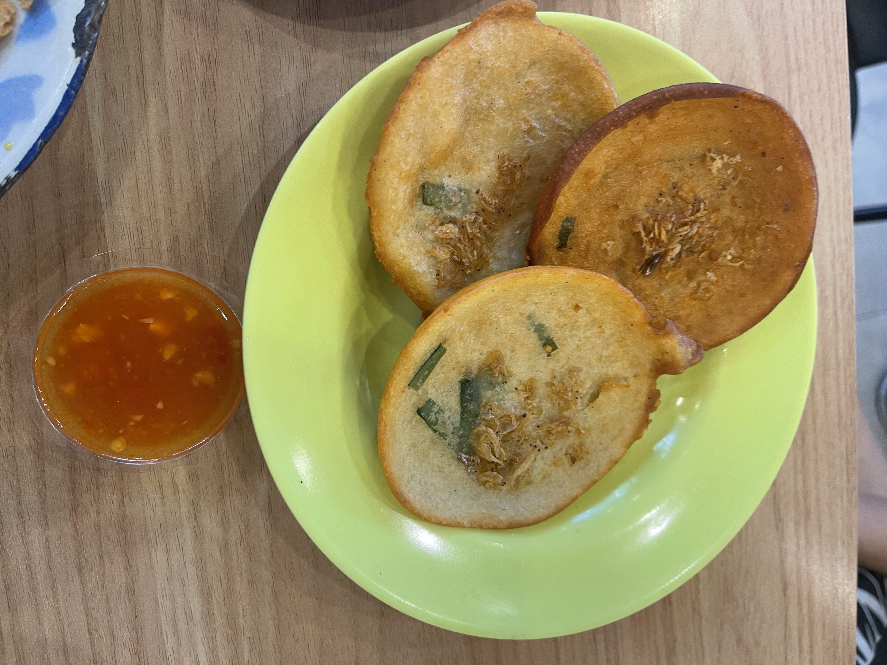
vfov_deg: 54.9
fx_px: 641
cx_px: 444
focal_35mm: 25
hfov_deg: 69.4
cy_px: 332
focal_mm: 5.1
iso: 80
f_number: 1.6
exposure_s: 1/50
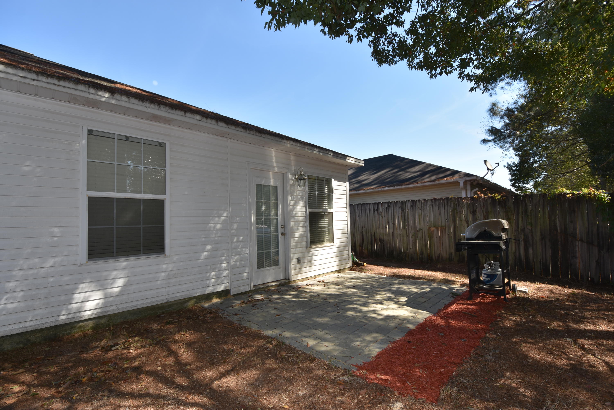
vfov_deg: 77.3
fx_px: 256
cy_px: 205
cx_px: 307
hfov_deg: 100.4
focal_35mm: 15
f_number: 6.3
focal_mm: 10
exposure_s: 1/160
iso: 100
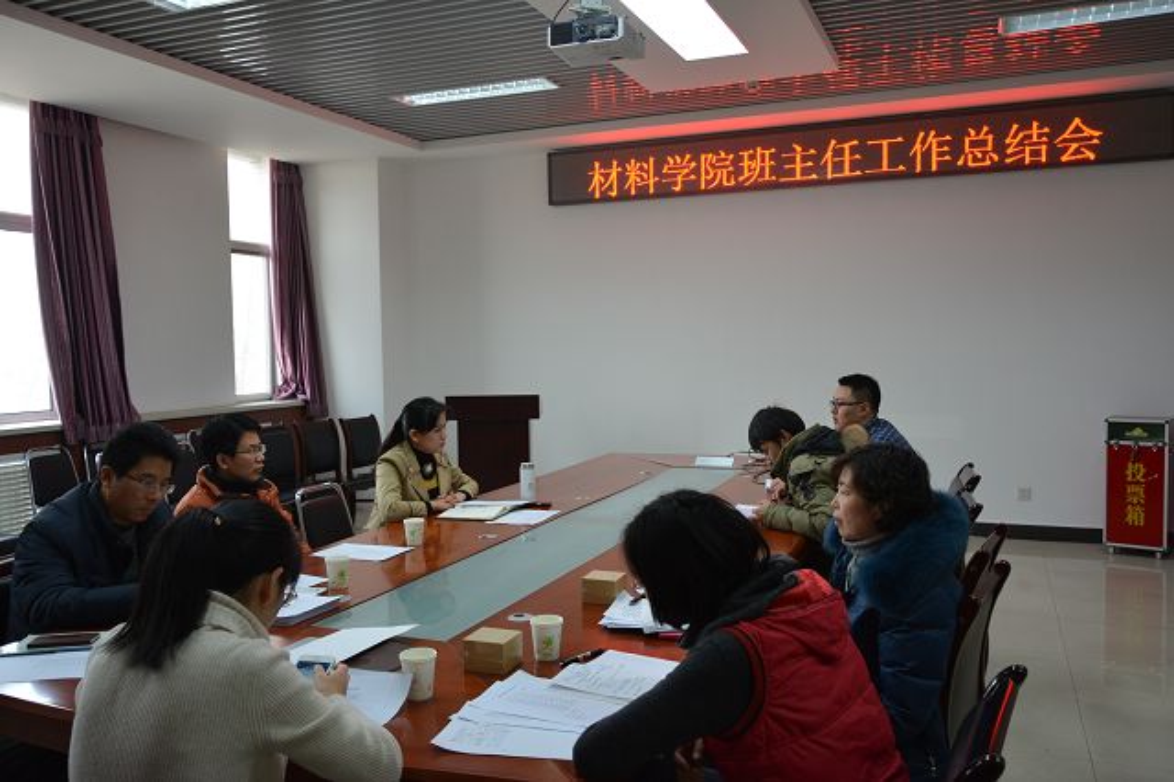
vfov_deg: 47.9
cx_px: 587
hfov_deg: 67.4
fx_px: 880
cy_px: 391
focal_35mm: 27
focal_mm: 18
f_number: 4
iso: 560
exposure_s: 1/60
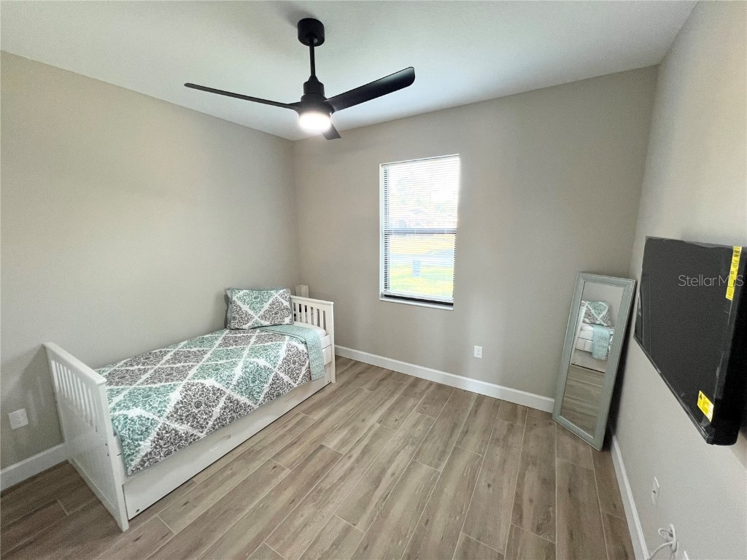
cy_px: 280
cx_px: 374
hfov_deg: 106.2
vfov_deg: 89.9
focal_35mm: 13
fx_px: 281
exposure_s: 1/60
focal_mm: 1.57
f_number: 1.8
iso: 200
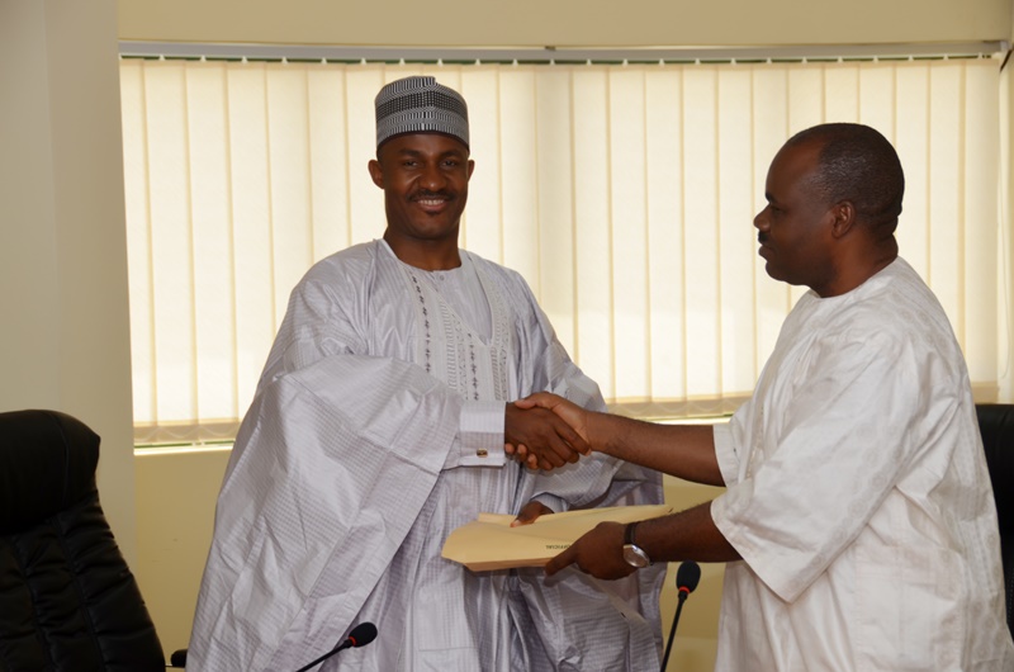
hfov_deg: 22.7
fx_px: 2530
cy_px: 336
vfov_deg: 15.1
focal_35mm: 90
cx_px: 507
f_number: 5
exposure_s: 1/100
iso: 200
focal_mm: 60
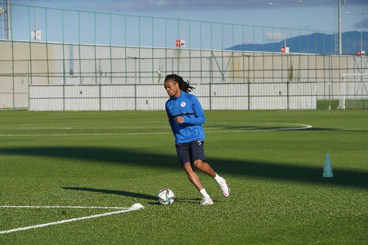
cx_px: 184
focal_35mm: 160
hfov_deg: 12.8
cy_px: 122
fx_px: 1636
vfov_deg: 8.6
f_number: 8
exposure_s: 1/4000
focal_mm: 160
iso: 1600
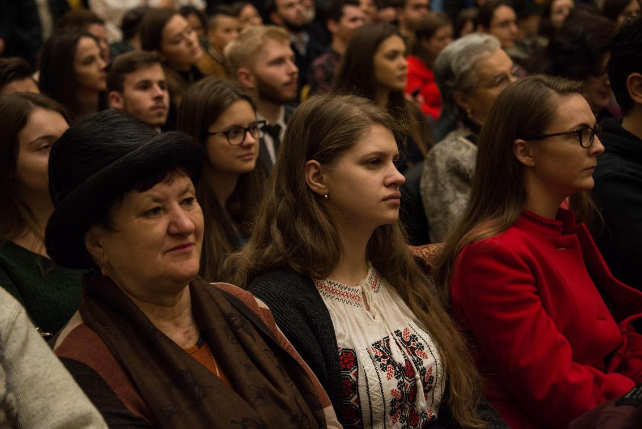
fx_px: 1606
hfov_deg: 22.6
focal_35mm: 90
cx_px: 321
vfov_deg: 15.2
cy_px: 214
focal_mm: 90
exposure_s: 1/80
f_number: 5.3
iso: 2500
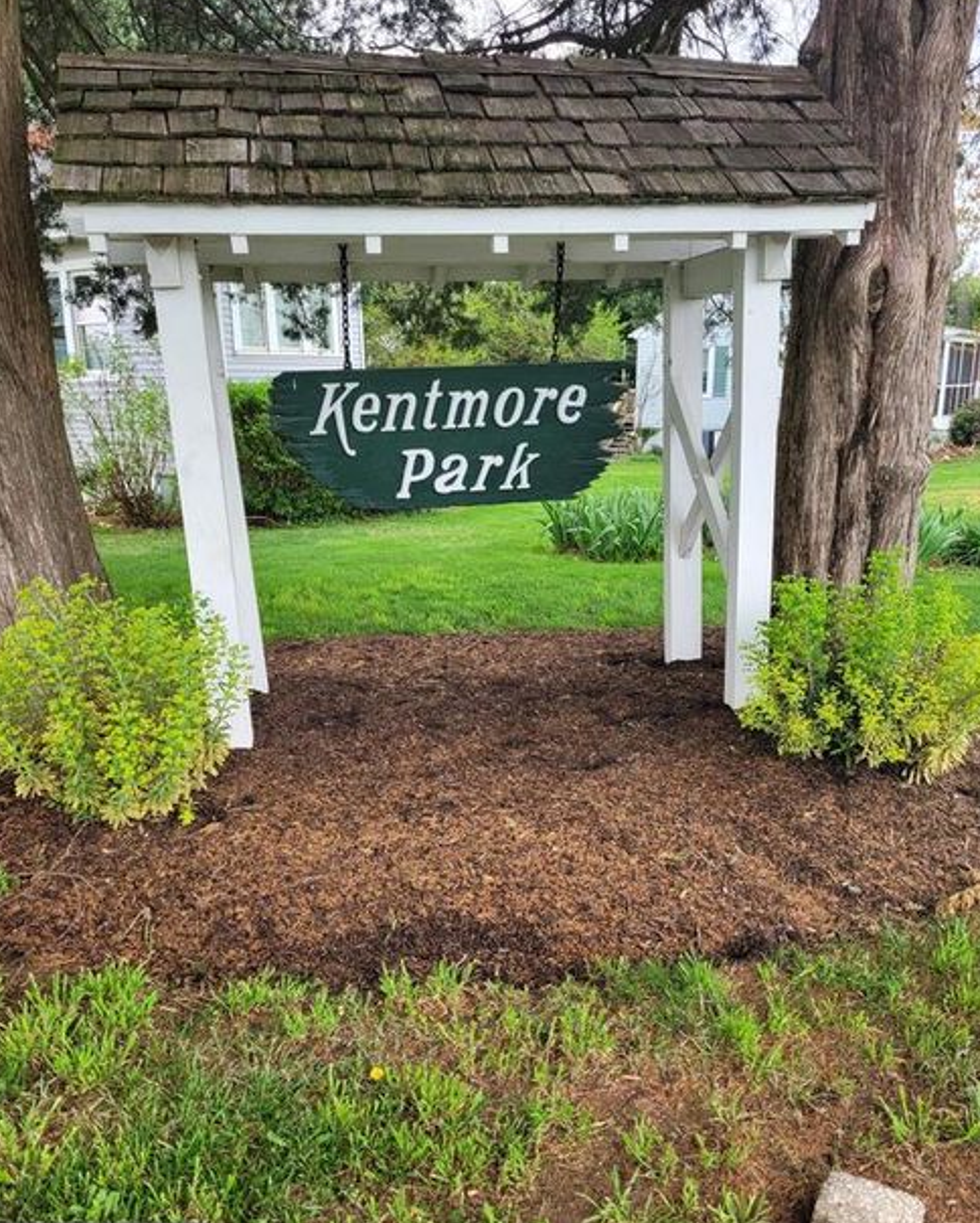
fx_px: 1014
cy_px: 621
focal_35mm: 28
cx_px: 496
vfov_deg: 62.2
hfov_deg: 51.6
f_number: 1.8
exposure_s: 1/198
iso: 40
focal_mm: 5.4
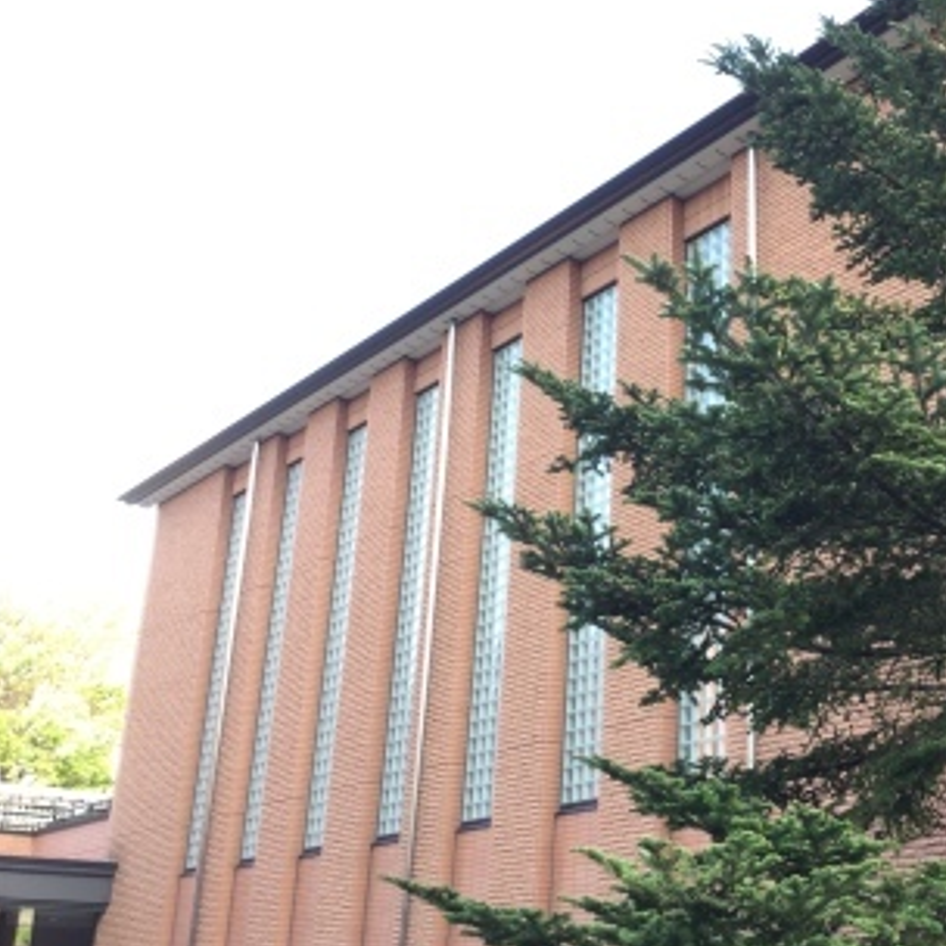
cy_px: 490
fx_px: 1391
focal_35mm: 45
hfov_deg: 36.4
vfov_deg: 37.5
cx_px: 741
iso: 25
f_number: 2.4
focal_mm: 3.3
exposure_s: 1/60
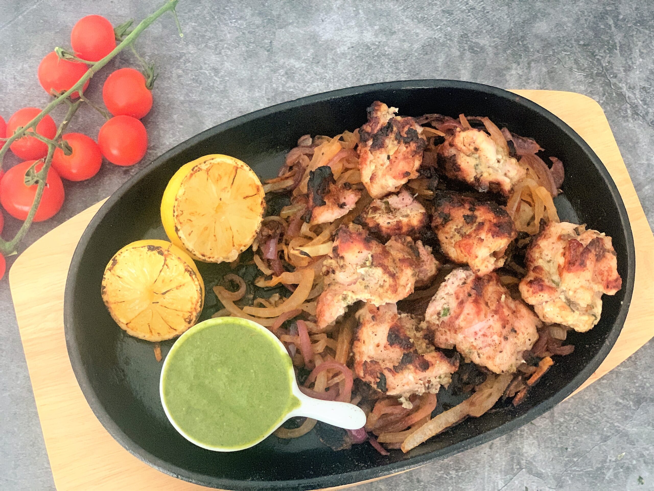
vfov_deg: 28.0
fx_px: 982
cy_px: 246
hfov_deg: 36.8
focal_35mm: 52
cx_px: 327
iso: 400
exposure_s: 1/43
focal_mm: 6
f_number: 2.4
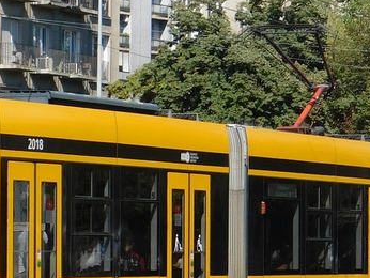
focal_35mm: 210
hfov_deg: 9.4
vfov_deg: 7.1
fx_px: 2246
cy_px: 228
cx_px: 272
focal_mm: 12.6
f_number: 4.3
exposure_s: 1/800
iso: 125
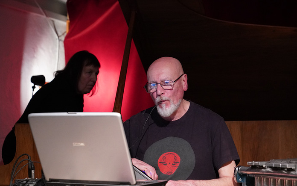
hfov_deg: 25.2
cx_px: 164
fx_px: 664
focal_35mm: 82
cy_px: 109
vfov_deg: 15.9
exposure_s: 1/50
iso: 6400
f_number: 4
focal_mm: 70
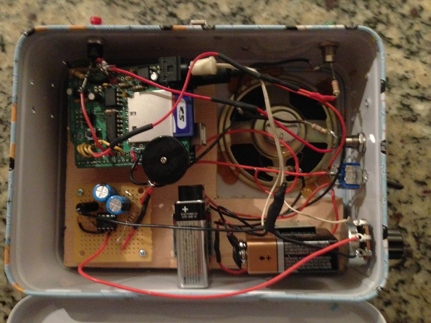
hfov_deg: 55.4
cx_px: 216
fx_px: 411
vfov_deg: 42.9
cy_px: 162
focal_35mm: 33
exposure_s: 1/15
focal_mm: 4.13
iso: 800
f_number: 2.4
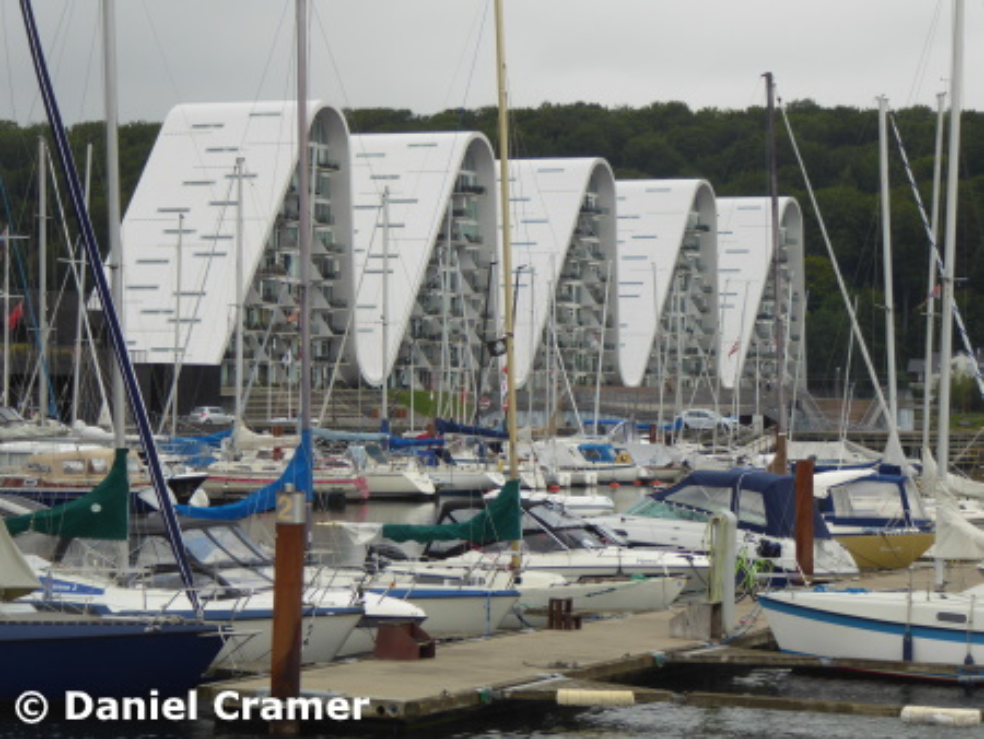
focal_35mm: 106
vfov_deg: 14.0
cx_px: 492
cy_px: 370
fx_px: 3015
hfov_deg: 18.5
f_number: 5.1
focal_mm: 19
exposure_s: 1/100
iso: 80
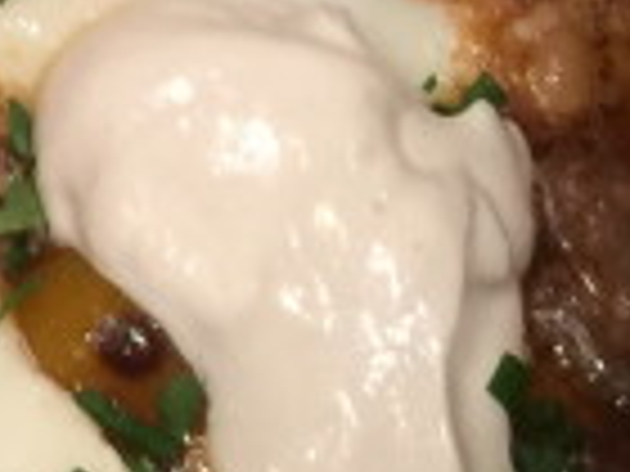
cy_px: -76
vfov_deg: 7.0
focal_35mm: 212
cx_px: -1197
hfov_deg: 8.1
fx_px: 3858
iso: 50
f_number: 2.2
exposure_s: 1/15
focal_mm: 4.15
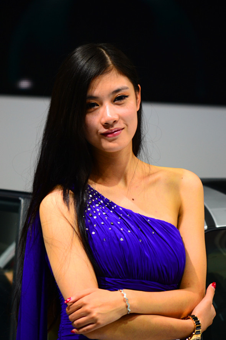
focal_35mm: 450
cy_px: 170
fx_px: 4237
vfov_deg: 4.6
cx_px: 113
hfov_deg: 3.1
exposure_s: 1/80
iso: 400
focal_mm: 300
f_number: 5.6
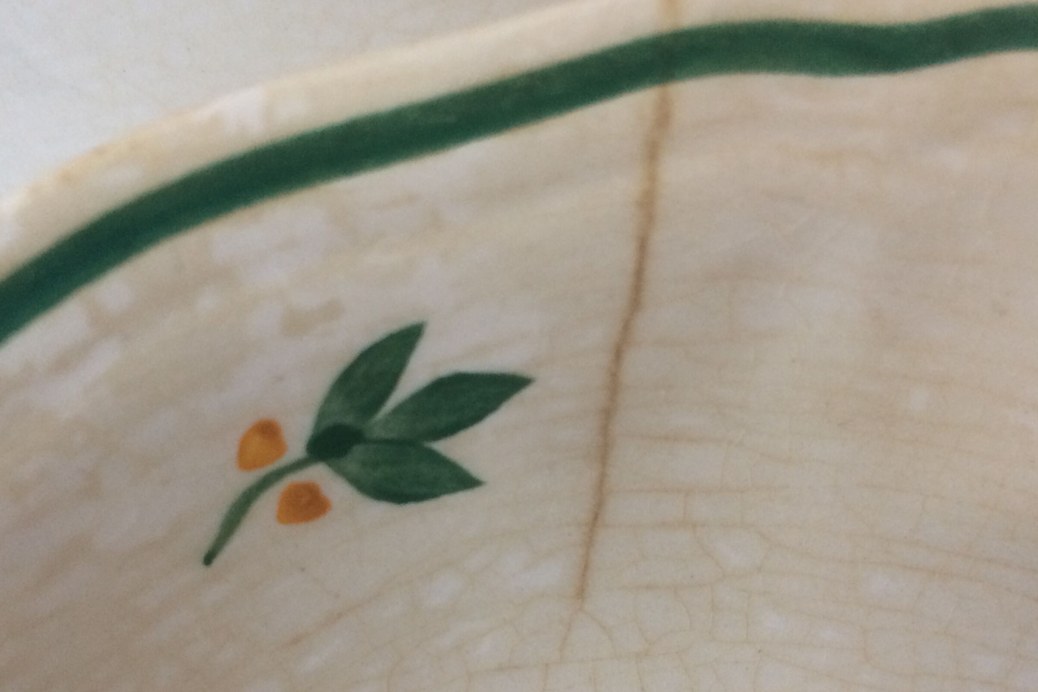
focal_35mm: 41
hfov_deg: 47.4
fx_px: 1182
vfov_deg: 32.2
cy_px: 498
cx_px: 525
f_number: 2.2
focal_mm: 4.15
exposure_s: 1/33
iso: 64
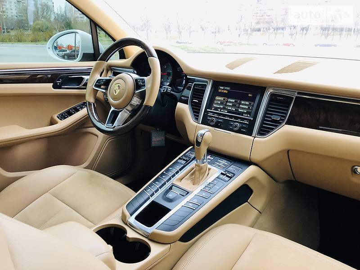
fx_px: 291
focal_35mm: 28
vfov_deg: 49.7
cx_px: 180
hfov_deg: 63.4
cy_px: 135
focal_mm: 4
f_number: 1.8
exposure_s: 1/30
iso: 25
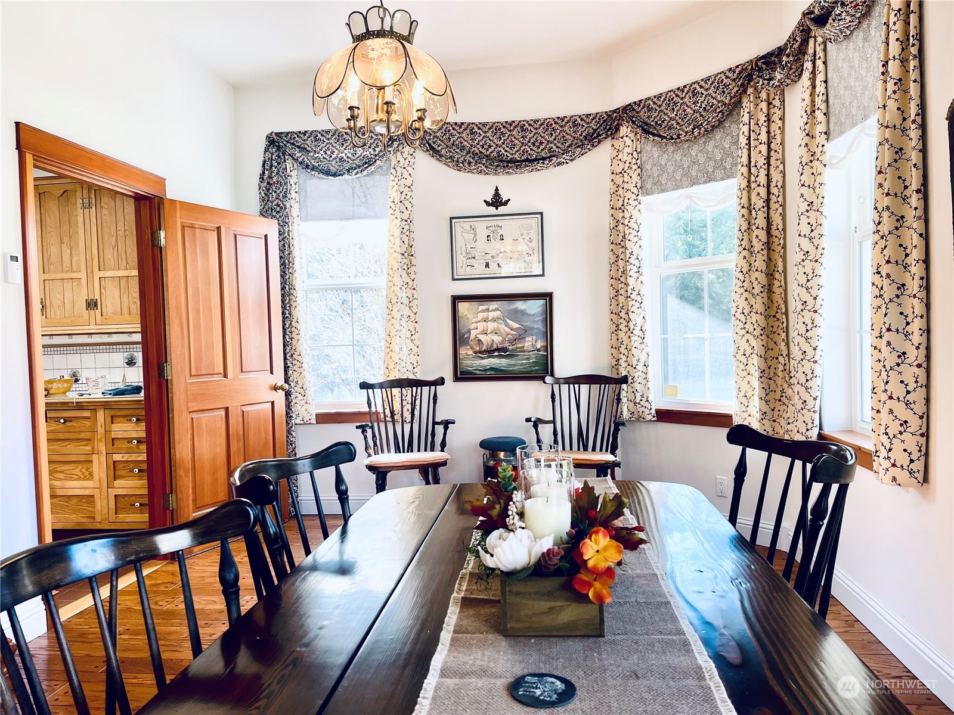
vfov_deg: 53.1
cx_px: 477
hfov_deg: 67.3
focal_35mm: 26
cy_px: 358
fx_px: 717
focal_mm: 5.1
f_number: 1.6
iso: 80
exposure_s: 1/120
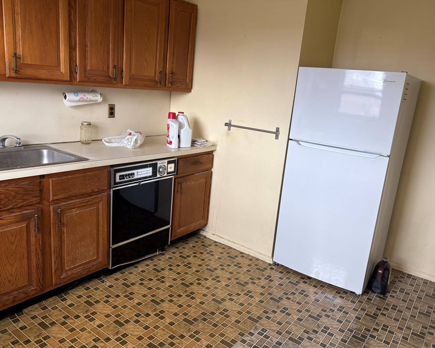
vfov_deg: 51.5
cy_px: 176
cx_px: 232
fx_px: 360
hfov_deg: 62.2
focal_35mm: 28
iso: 125
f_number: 1.6
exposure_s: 1/60
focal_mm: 5.96
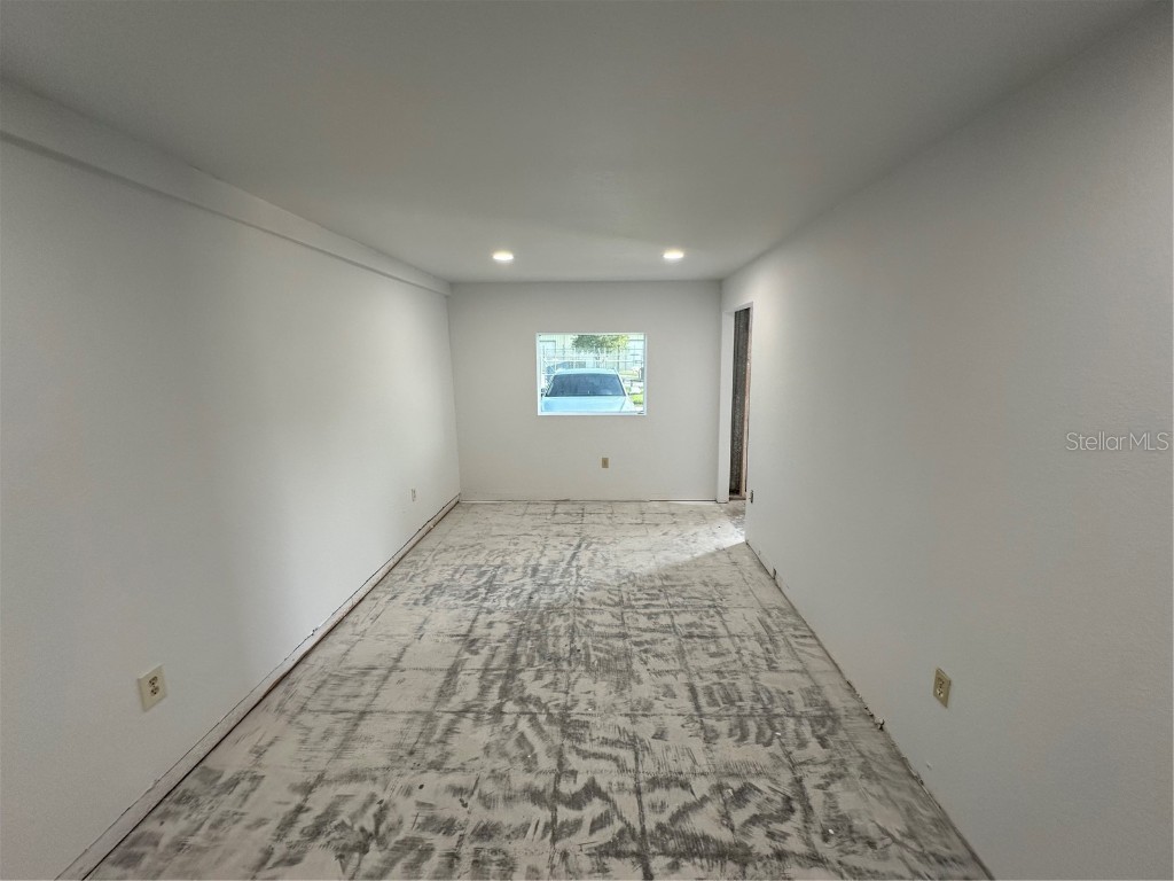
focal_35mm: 14
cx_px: 587
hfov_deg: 102.1
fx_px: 475
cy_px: 440
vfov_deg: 85.7
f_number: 2.2
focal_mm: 2.22
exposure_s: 1/120
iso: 125
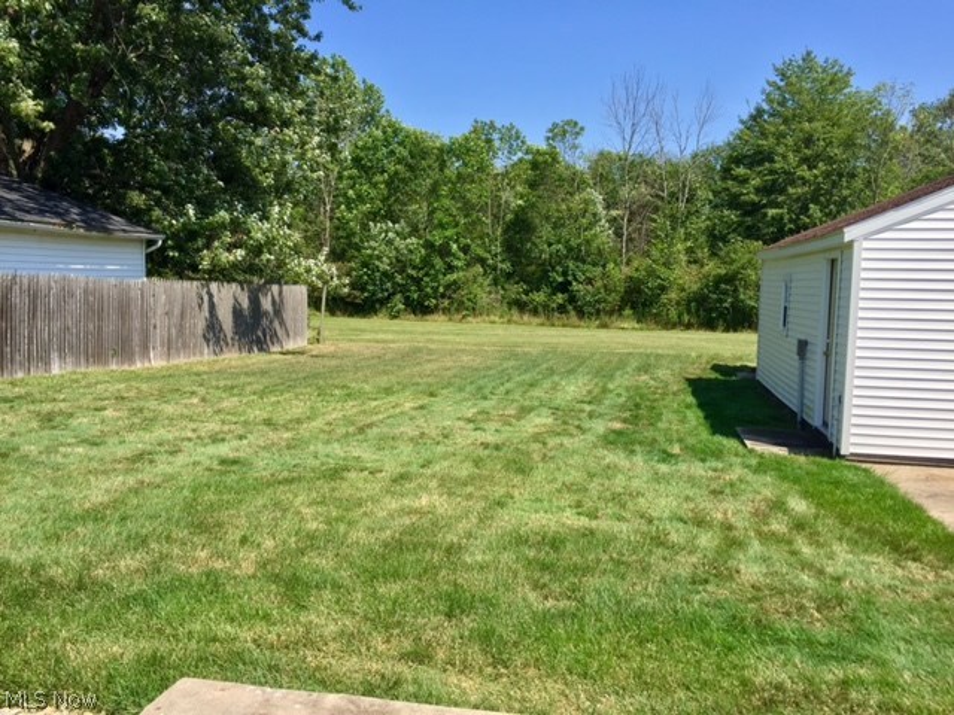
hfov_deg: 61.7
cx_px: 477
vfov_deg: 48.2
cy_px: 358
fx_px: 799
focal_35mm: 29
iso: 32
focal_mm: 4.15
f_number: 2.2
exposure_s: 1/1364
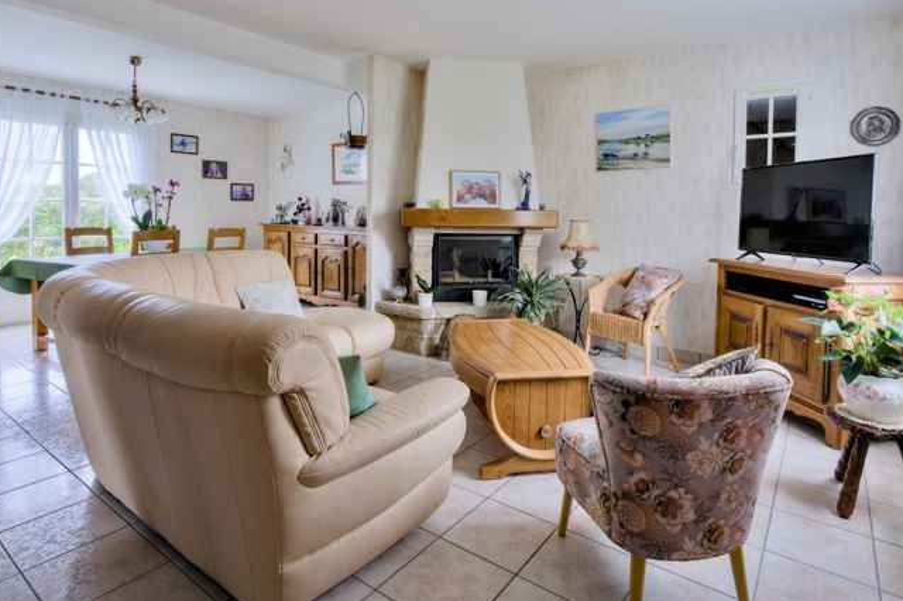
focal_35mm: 20
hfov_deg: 84.0
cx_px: 464
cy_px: 228
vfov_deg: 61.1
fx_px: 501
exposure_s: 1
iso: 800
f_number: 8
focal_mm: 16
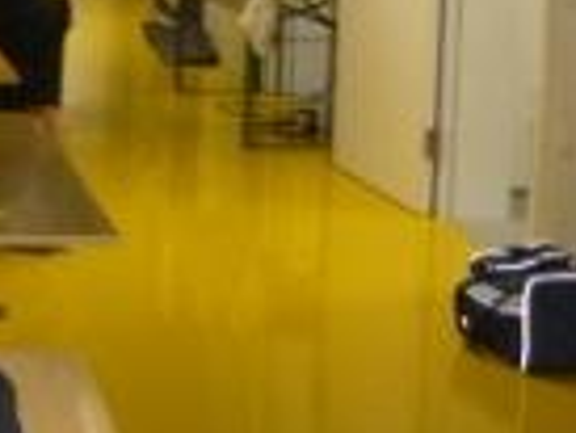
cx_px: -273
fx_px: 1799
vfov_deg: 13.4
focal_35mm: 108
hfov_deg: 16.6
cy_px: -59
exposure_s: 1/30
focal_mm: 5.5
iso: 250
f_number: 2.8
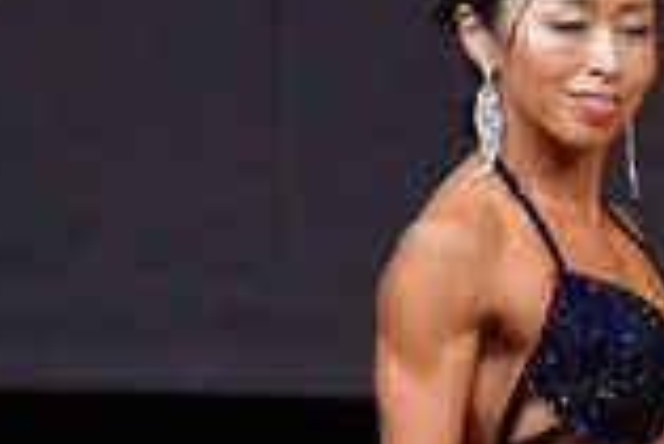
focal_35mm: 1403
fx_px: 25901
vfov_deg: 1.0
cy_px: 846
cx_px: 793
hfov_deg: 1.5
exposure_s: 1/400
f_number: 5.6
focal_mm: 190
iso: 4000
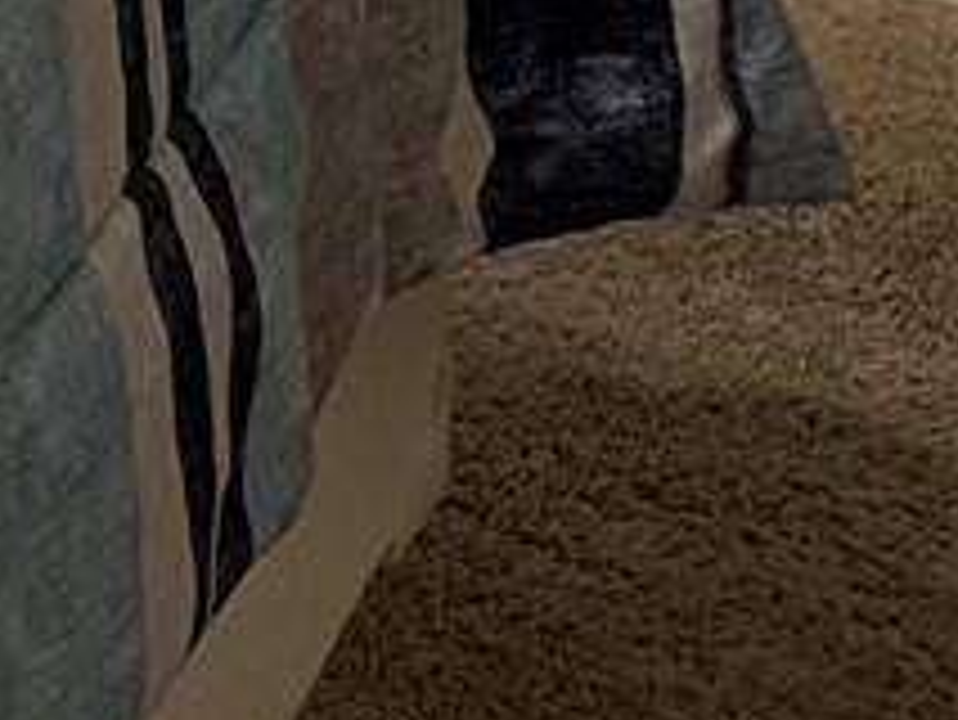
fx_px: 4984
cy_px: -1778
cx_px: -2271
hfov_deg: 8.4
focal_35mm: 180
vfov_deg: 7.0
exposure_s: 1/60
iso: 320
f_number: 1.78
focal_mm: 6.76
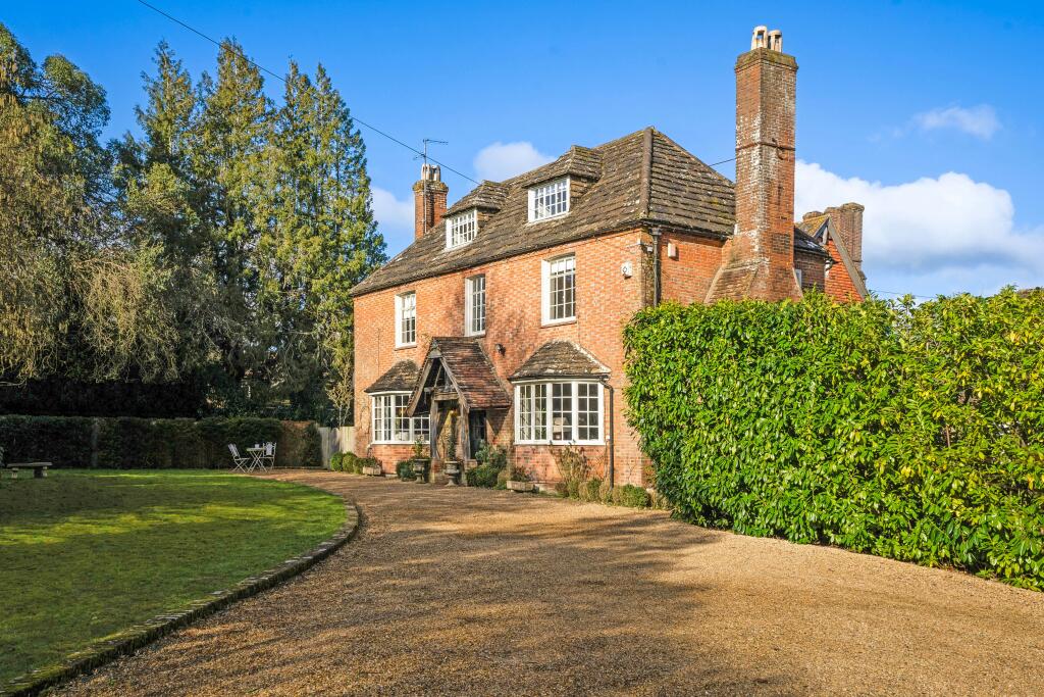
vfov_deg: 37.9
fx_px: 1015
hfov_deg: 54.4
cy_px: 348
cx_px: 522
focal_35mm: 35
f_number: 10
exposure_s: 1/800
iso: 500
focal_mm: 35
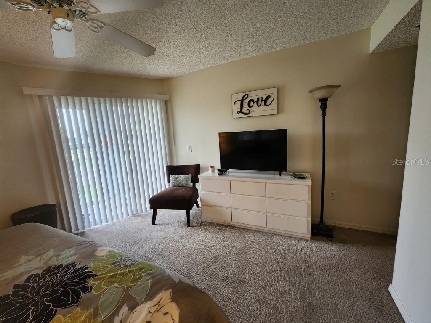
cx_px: 216
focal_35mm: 13
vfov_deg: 89.9
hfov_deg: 106.2
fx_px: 162
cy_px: 162
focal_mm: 2.2
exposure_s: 1/60
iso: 160
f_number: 2.2
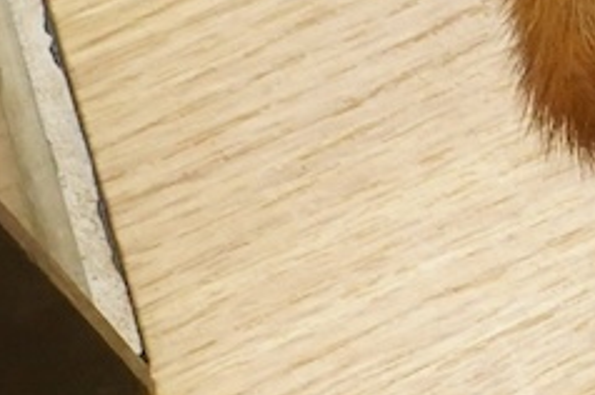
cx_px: 1406
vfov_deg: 6.3
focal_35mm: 202
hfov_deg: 9.2
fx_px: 3334
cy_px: -729
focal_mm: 28
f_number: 8
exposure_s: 1/100
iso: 4000
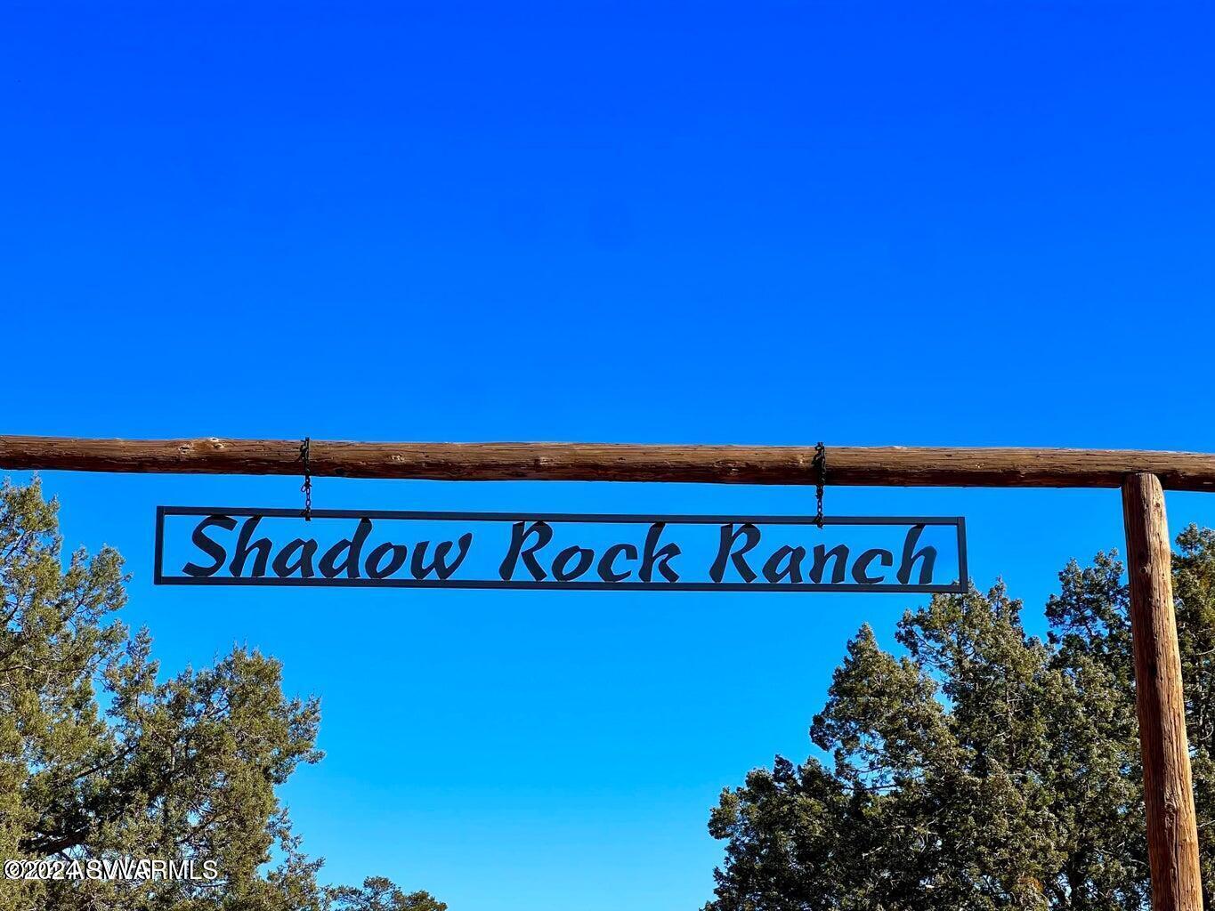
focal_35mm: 77
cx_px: 608
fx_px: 2703
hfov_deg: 25.3
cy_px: 456
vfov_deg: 19.1
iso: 32
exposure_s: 1/677
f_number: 2.8
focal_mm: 9
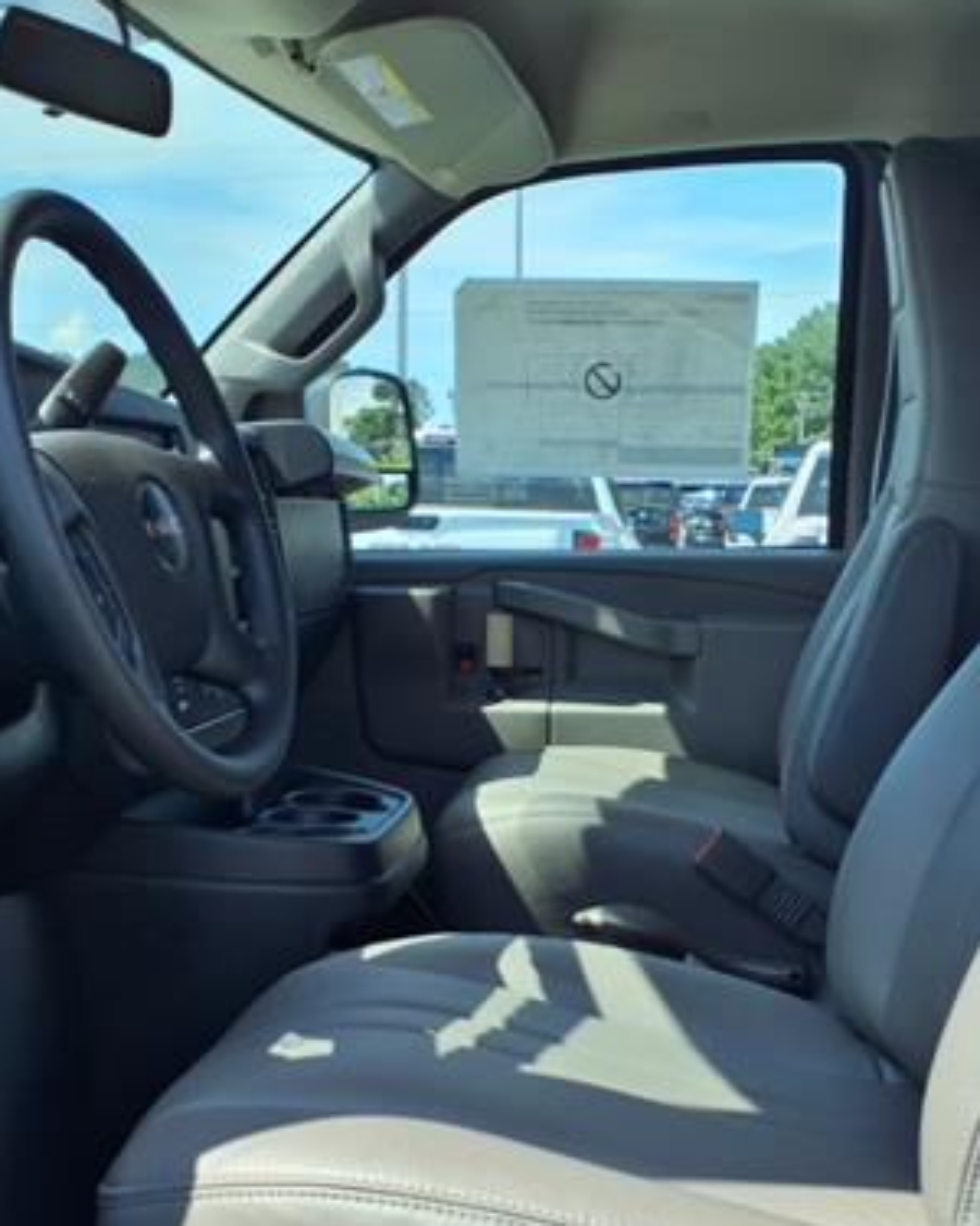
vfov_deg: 41.0
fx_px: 1631
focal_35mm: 45
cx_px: 513
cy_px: 713
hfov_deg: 33.4
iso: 40
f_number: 1.9
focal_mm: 3.58
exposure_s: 1/1000
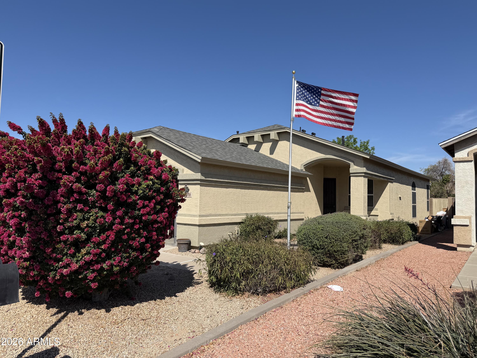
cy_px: 179
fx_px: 331
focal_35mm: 24
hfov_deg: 71.6
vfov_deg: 56.8
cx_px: 238
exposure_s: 1/6711
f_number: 1.78
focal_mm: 6.76
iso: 80
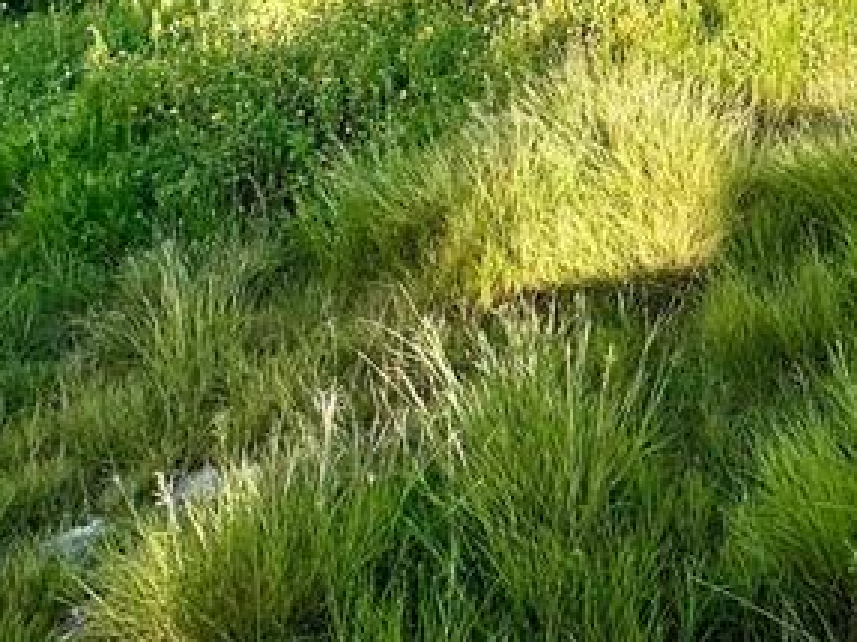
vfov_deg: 22.8
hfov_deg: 36.7
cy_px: -355
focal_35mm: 50
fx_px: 1237
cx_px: 705
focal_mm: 2.22
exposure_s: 1/1789
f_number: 2.2
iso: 50
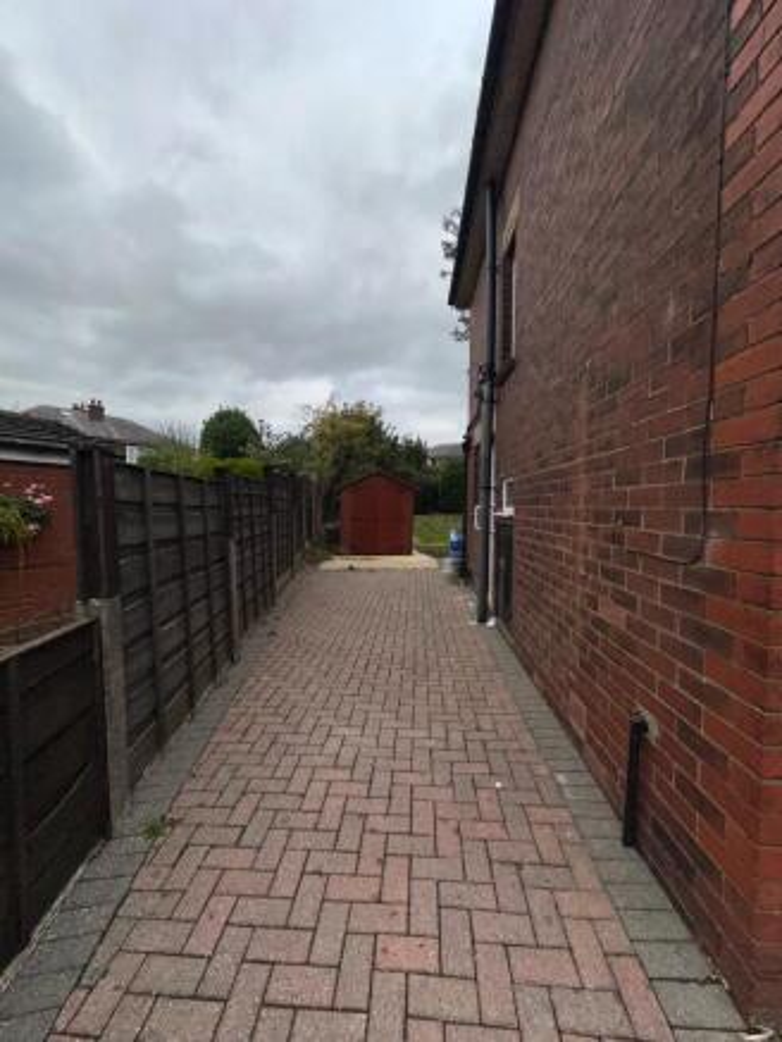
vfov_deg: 102.0
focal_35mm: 14
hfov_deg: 85.7
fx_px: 421
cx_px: 391
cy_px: 521
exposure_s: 1/1289
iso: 32
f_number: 2.2
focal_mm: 2.22
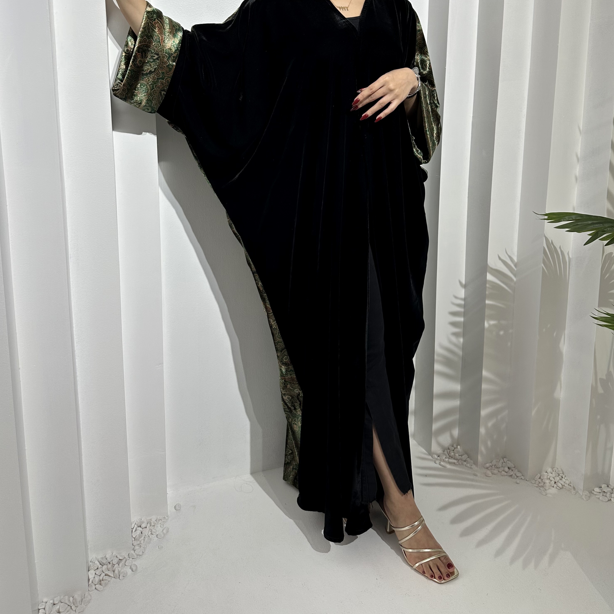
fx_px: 582
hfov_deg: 55.6
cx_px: 308
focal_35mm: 29
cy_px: 195
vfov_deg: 54.3
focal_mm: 6.86
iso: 64
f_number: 1.78
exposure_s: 1/170
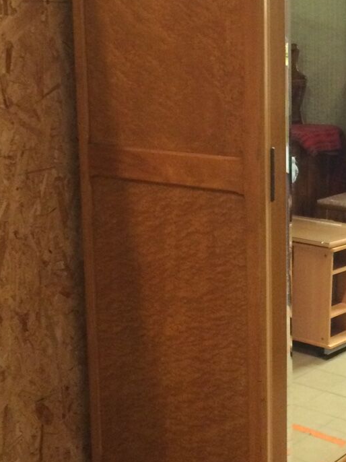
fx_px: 920
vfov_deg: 28.1
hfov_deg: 21.1
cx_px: 269
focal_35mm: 69
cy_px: 196
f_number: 2.2
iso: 320
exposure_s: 1/17
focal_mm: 4.15
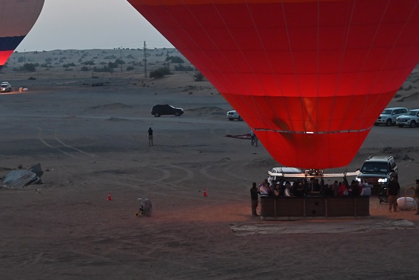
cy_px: 37
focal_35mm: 123
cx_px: 161
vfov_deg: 11.1
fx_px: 1432
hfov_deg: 16.6
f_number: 4.5
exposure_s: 1/200
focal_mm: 70
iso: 3200
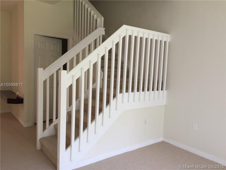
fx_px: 189
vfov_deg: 48.2
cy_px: 85
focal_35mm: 29
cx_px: 113
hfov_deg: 61.7
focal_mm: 4.15
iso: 32
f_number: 2.2
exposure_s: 1/40
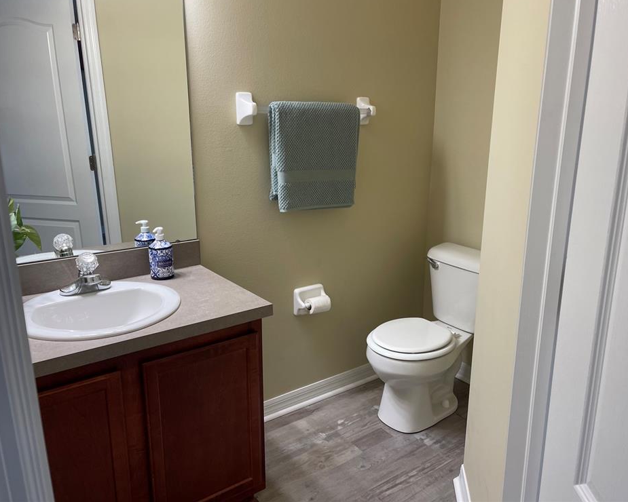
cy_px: 242
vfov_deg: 53.2
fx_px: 502
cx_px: 334
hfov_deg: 64.0
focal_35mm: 27
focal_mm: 5.1
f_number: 1.6
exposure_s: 1/60
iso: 80
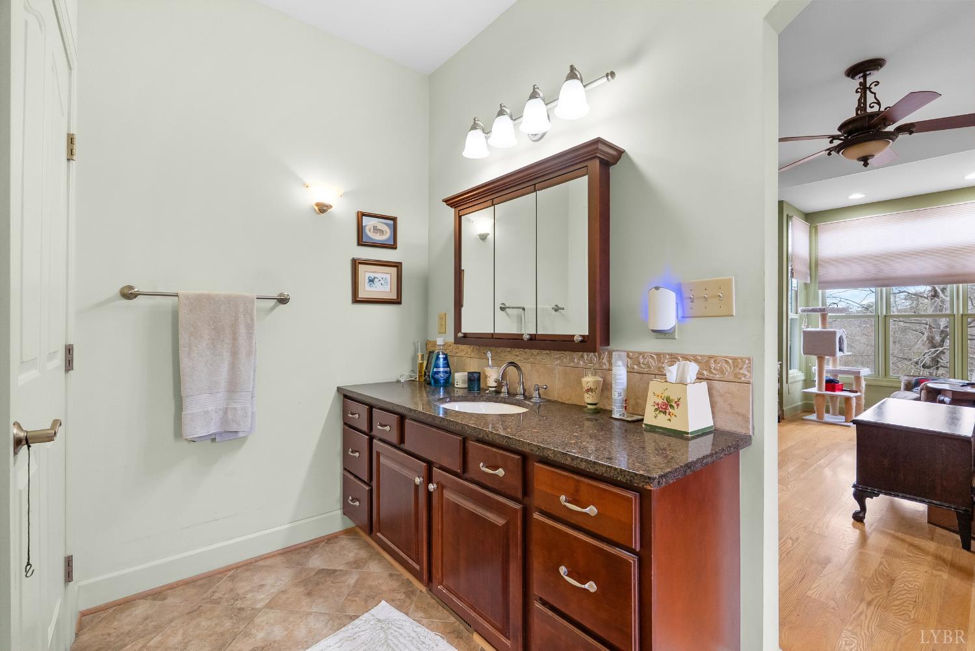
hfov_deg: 96.7
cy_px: 326
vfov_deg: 73.8
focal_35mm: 16
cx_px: 488
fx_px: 434
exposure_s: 1/5
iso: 1250
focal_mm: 16
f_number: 8
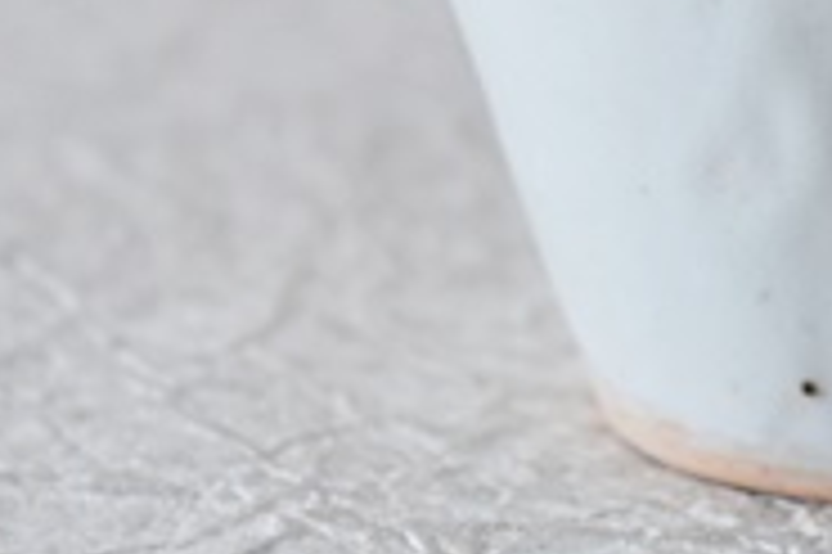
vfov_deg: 3.8
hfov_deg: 5.8
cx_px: 949
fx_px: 8224
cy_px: -223
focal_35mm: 356
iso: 400
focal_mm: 55
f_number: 5.6
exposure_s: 1/13
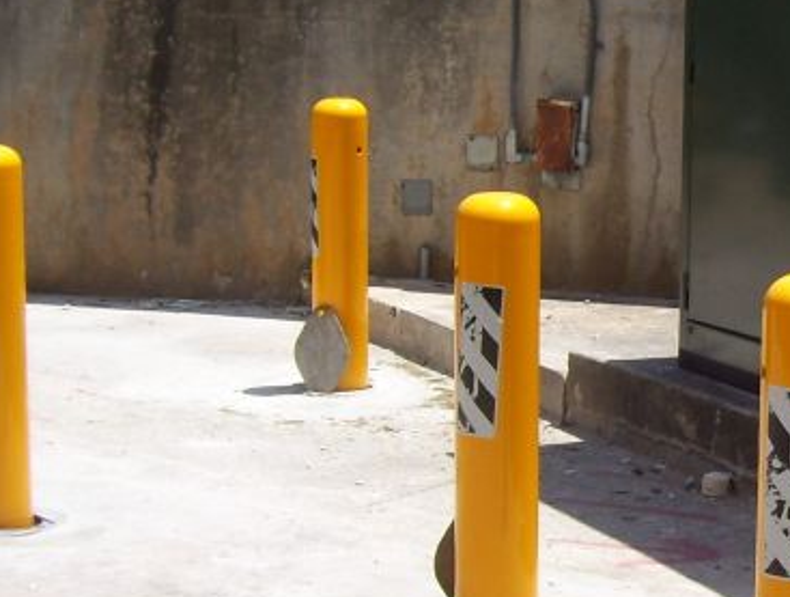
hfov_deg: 24.6
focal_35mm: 78
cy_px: 550
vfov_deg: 18.6
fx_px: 1784
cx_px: 608
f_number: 4.8
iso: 80
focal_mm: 6
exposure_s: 1/800
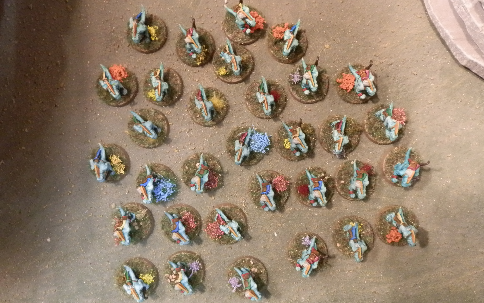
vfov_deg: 41.8
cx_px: 245
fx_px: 396
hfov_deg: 62.9
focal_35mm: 30
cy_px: 151
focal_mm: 5
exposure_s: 1/60
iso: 400
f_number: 3.1
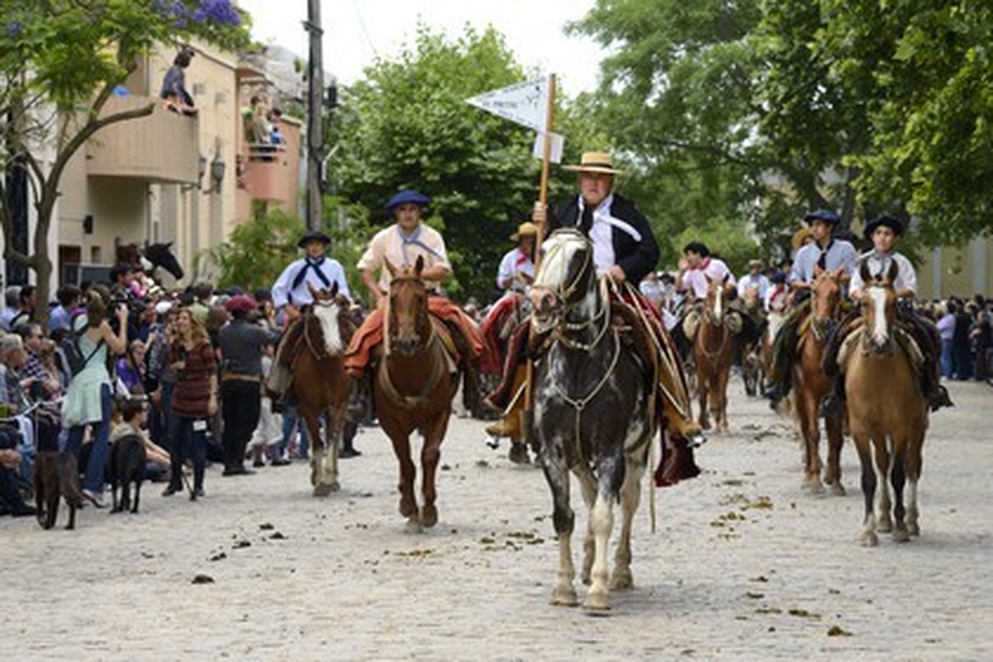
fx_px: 3999
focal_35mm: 145
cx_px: 496
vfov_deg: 9.5
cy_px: 331
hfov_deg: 14.2
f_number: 11
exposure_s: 1/250
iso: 400
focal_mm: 145
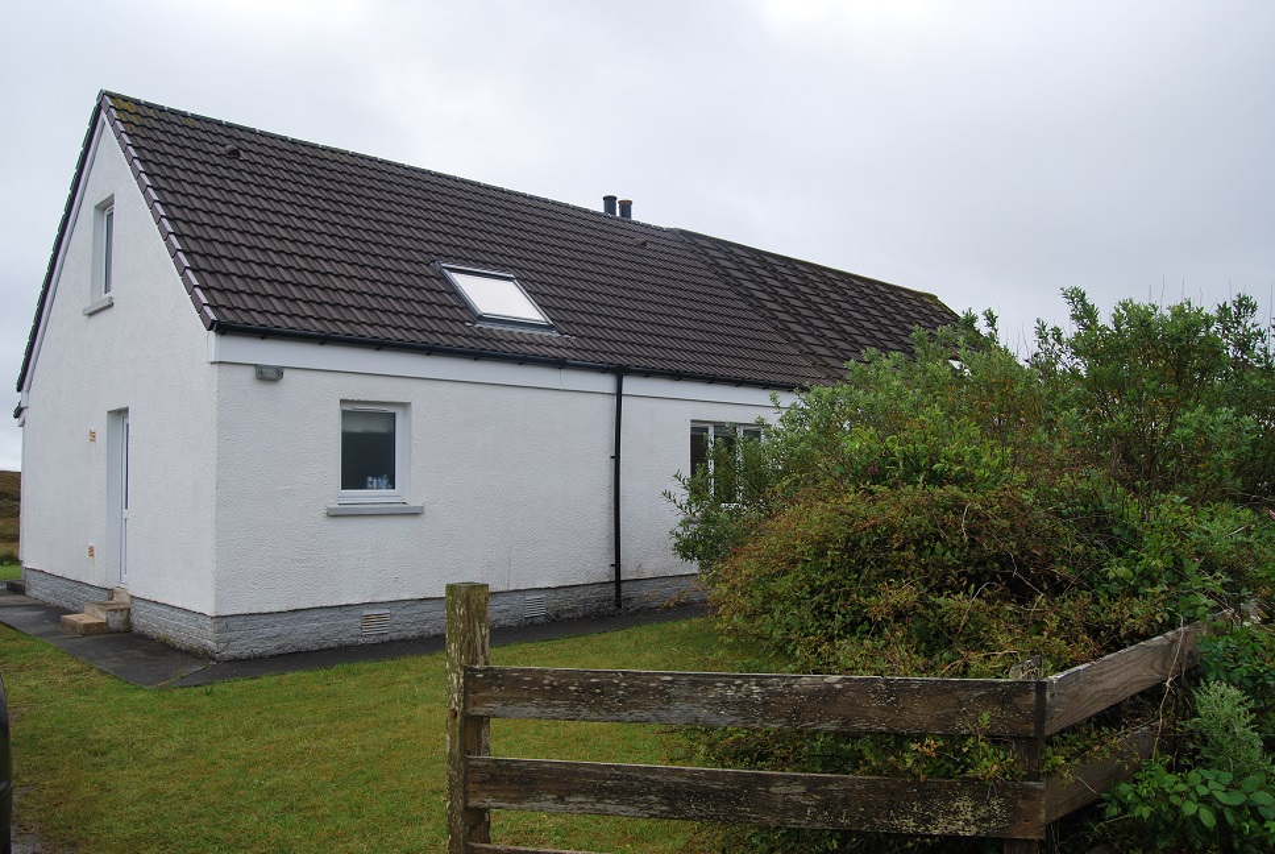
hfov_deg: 67.3
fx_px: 957
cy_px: 427
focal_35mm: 27
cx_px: 638
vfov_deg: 48.0
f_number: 7.1
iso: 100
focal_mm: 18
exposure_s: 1/200
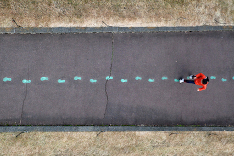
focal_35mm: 120
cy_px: 78
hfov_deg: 17.0
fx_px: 781
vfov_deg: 11.4
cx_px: 117
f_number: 8
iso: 1600
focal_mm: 80
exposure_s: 1/1000
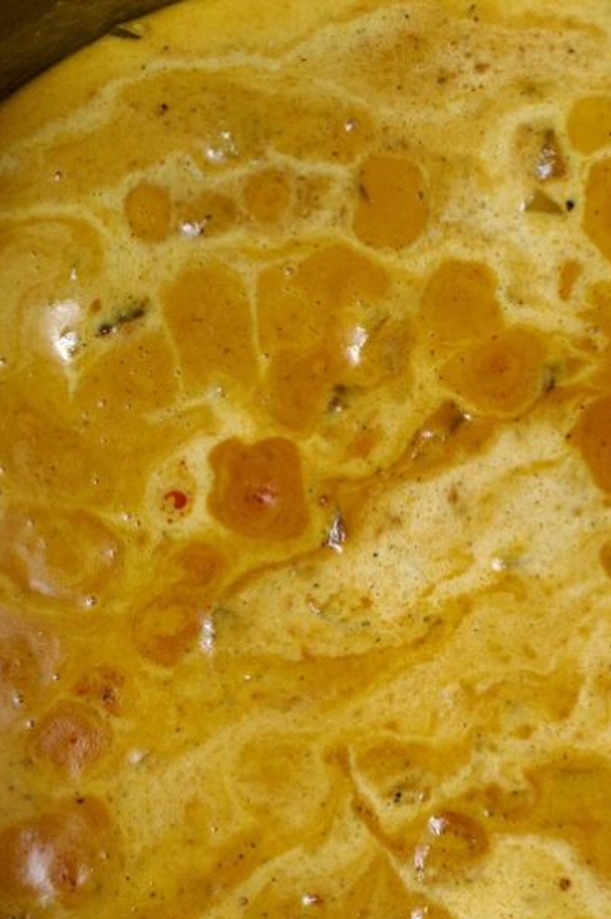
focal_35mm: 100
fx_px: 2549
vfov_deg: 20.3
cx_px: 413
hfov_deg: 13.6
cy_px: 648
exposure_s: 1/400
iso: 400
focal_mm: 35
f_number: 4
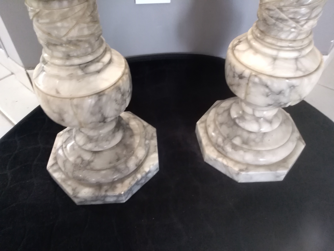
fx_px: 251
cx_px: 167
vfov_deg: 53.1
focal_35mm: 26
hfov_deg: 67.3
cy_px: 126
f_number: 2
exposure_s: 1/14.3
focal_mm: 3.54
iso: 839
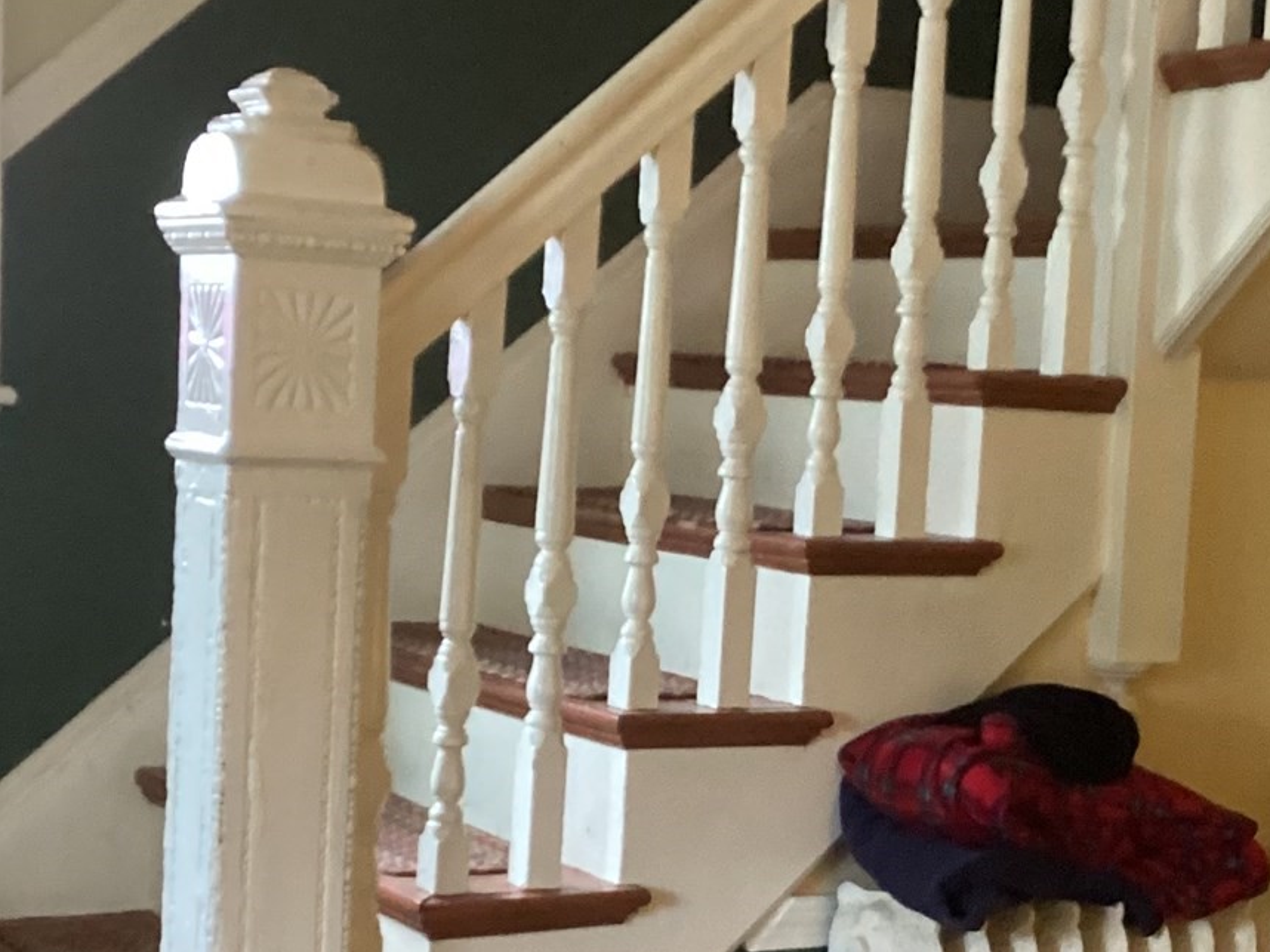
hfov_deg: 26.3
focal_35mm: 74
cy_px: 684
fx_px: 2714
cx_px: 733
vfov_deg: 19.8
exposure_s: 1/30
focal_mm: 3.3
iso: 500
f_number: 2.4
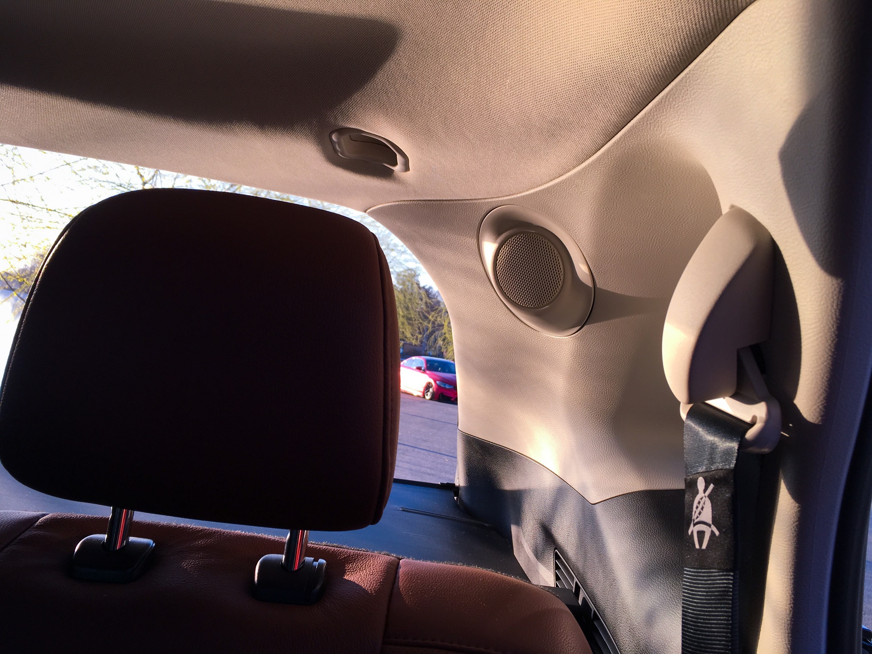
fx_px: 731
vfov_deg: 48.2
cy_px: 327
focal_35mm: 29
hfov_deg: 61.7
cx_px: 436
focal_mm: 4.15
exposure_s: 1/291
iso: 25
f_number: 2.2
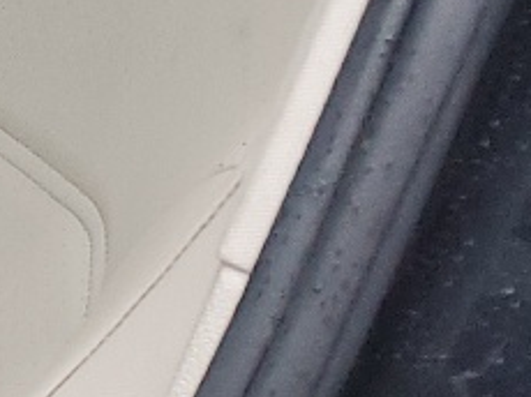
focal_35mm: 181
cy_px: 215
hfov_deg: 8.8
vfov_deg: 8.2
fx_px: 2774
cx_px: -1120
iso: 94
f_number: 1.5
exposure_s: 1/120
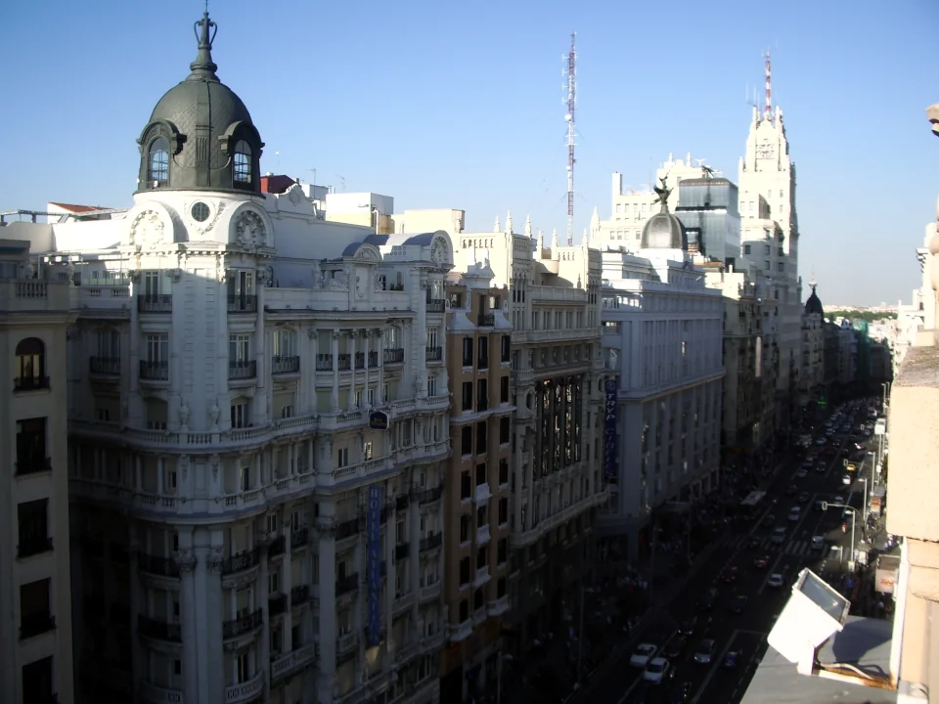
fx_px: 949
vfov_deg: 40.7
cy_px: 352
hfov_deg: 52.6
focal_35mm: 35
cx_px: 470
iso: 50
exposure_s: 1/400
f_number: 4.3
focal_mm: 5.8
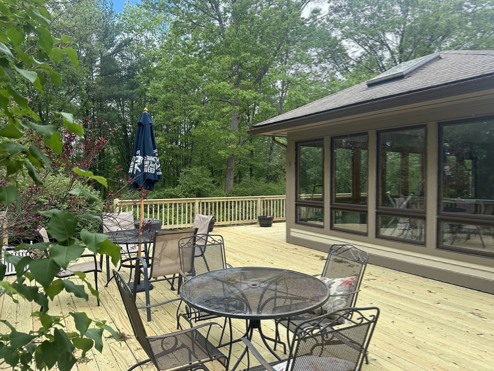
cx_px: 247
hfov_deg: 71.6
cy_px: 186
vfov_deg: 56.8
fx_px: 343
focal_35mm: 24
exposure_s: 1/962
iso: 80
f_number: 1.78
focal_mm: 6.86
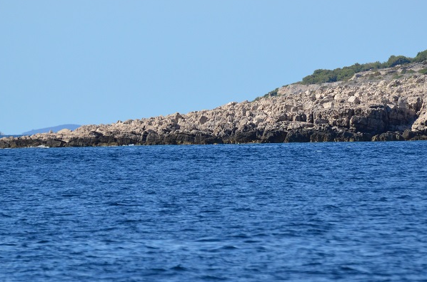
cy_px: 77
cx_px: 224
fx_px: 7705
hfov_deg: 3.2
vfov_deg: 2.1
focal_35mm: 651
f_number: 5.6
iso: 640
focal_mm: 260
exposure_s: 1/4000
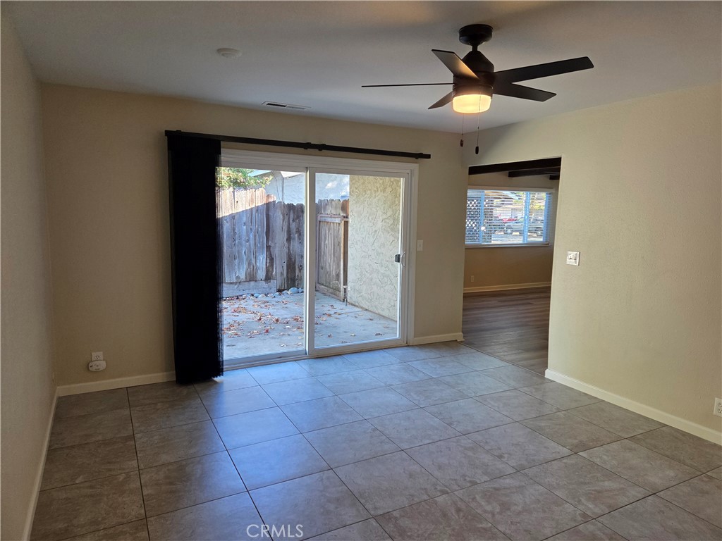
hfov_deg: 73.9
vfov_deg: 58.9
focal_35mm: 23
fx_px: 480
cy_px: 270
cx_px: 361
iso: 160
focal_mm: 5.4
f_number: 1.8
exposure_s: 1/120
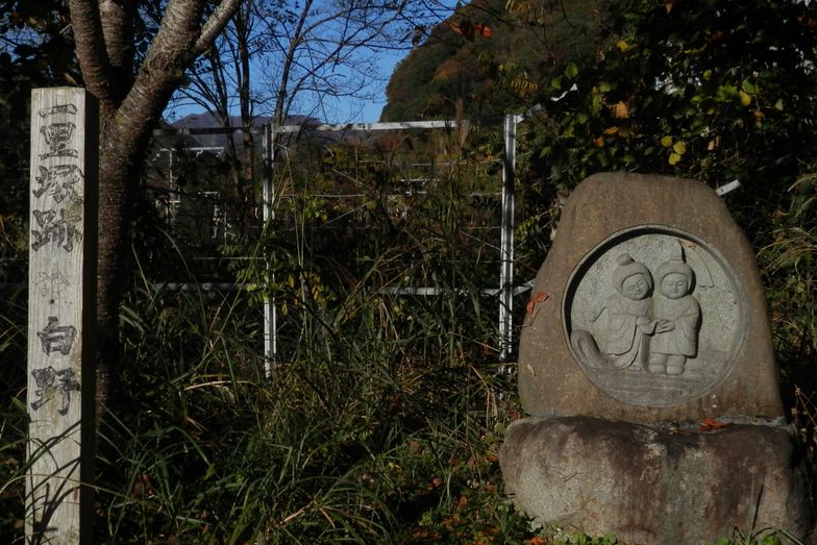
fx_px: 1180
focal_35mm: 52
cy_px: 296
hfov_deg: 38.2
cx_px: 415
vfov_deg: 26.0
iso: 80
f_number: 11.2
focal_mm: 8.9
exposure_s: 1/160
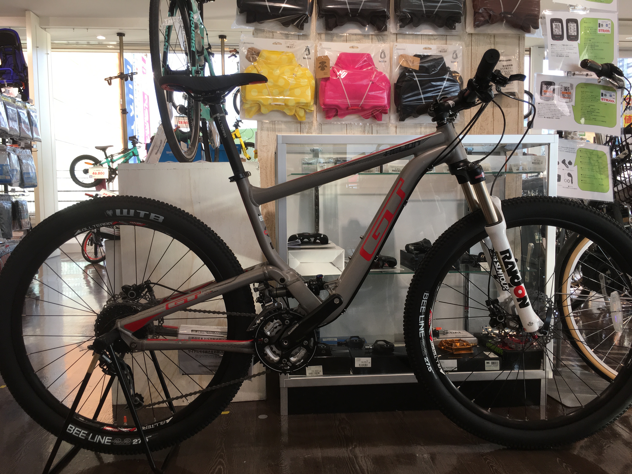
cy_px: 237
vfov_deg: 48.2
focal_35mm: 29
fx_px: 529
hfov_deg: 61.7
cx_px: 316
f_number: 2.2
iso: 32
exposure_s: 1/60
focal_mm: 4.15
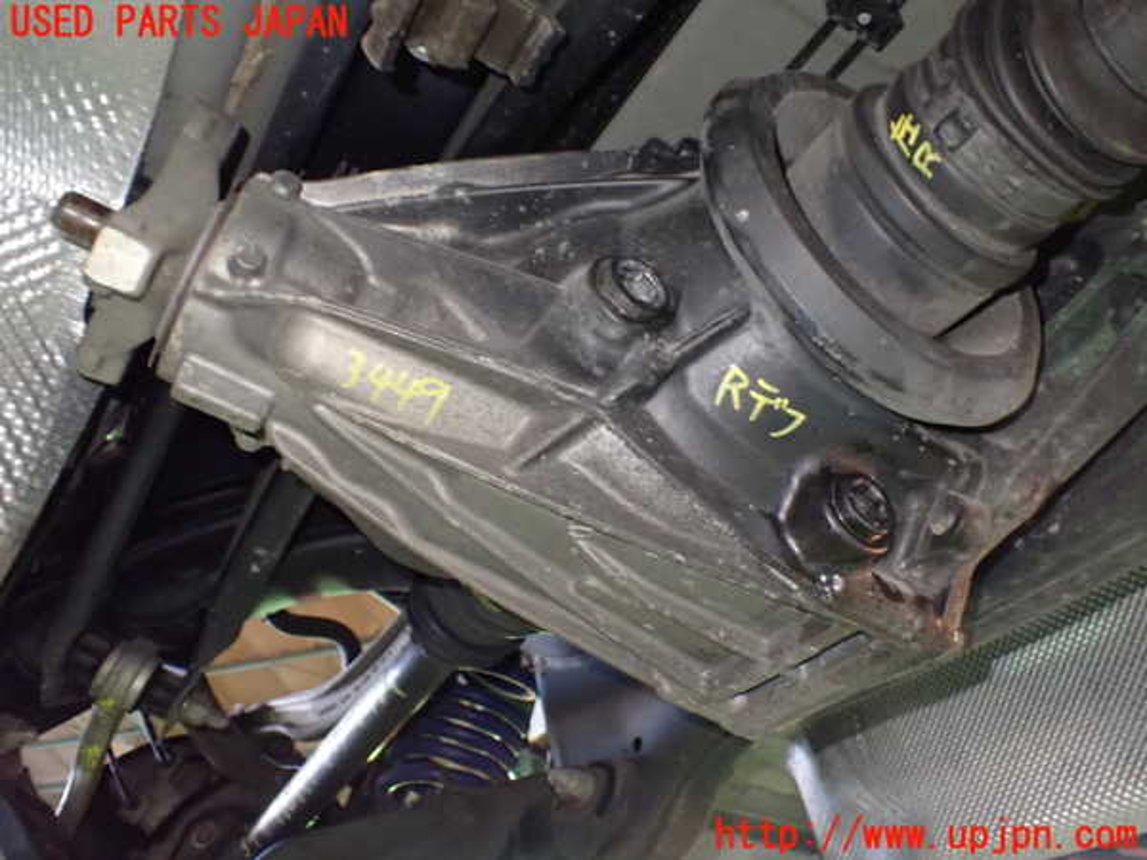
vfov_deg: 46.8
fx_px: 994
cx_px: 574
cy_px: 430
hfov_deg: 60.0
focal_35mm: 30
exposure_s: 1/30
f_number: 2.3
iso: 1250
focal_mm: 5.4
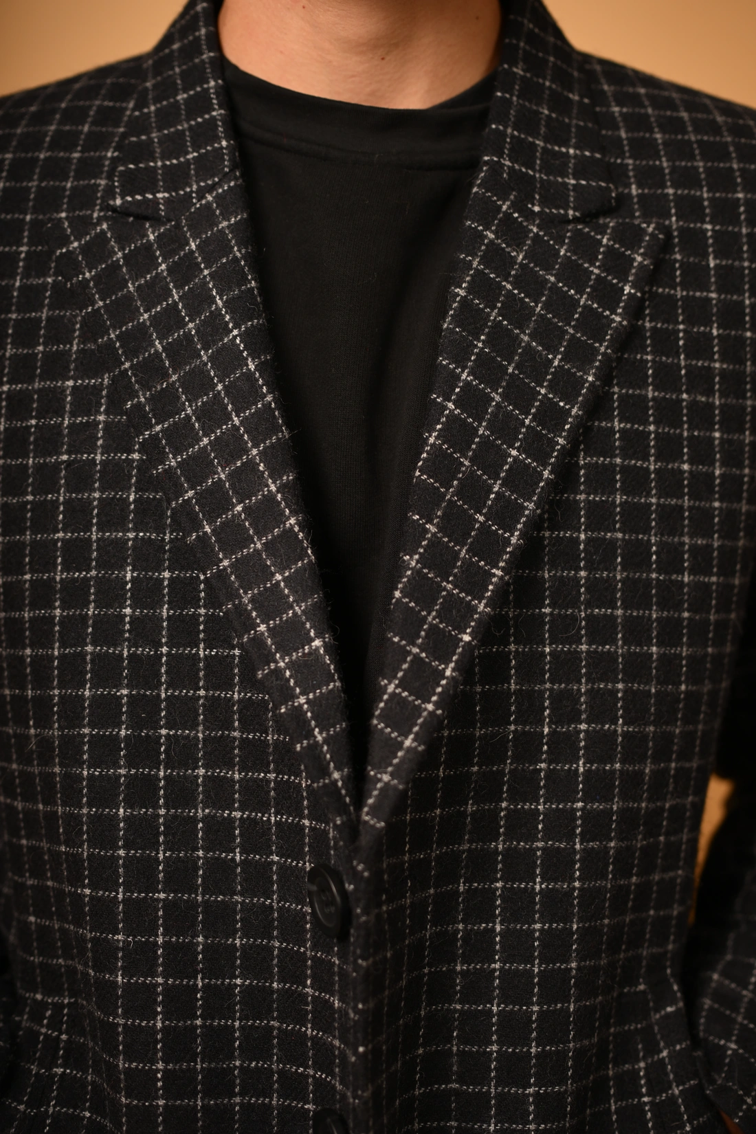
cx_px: 378
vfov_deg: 39.6
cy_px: 567
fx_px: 1575
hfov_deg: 27.0
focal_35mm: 50
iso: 160
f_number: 2.2
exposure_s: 1/1000
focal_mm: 50
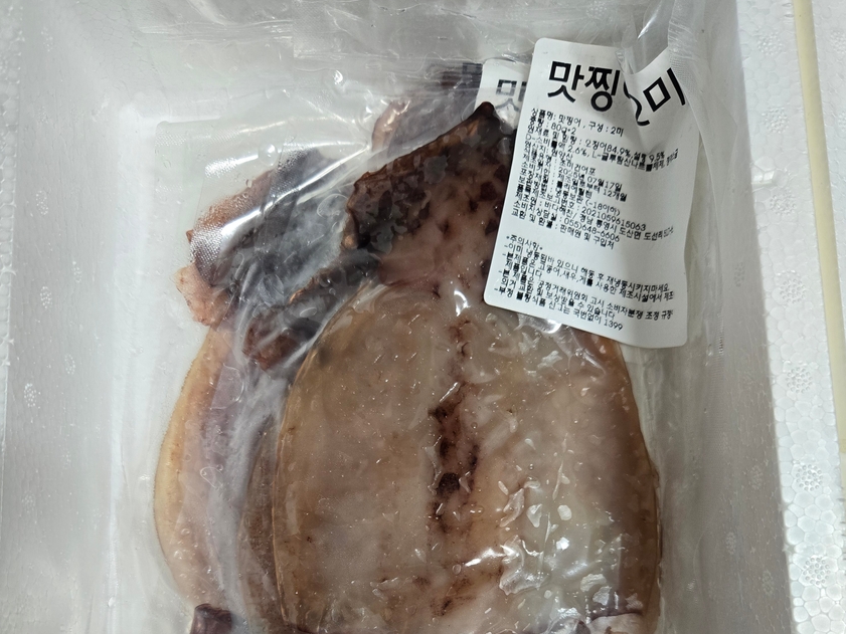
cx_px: 420
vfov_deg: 43.2
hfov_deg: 58.3
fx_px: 758
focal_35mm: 31
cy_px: 512
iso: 200
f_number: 1.8
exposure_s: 1/120
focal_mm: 5.4
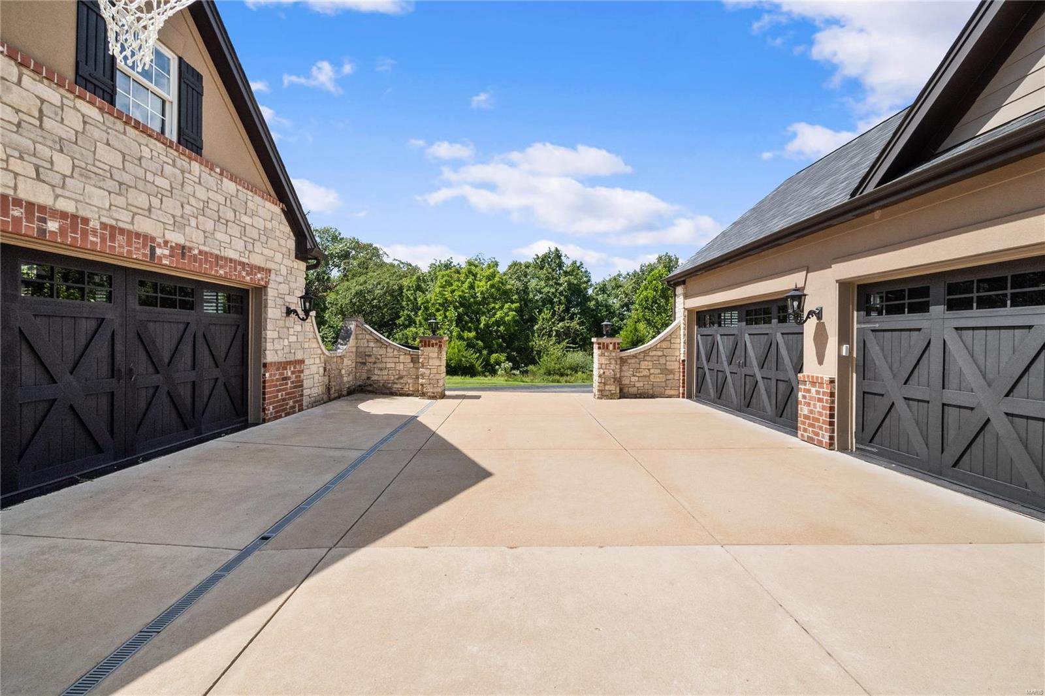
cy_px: 348
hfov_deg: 104.3
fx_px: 406
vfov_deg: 81.2
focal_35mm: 14
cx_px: 522
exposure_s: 1/400
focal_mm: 7
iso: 400
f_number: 10
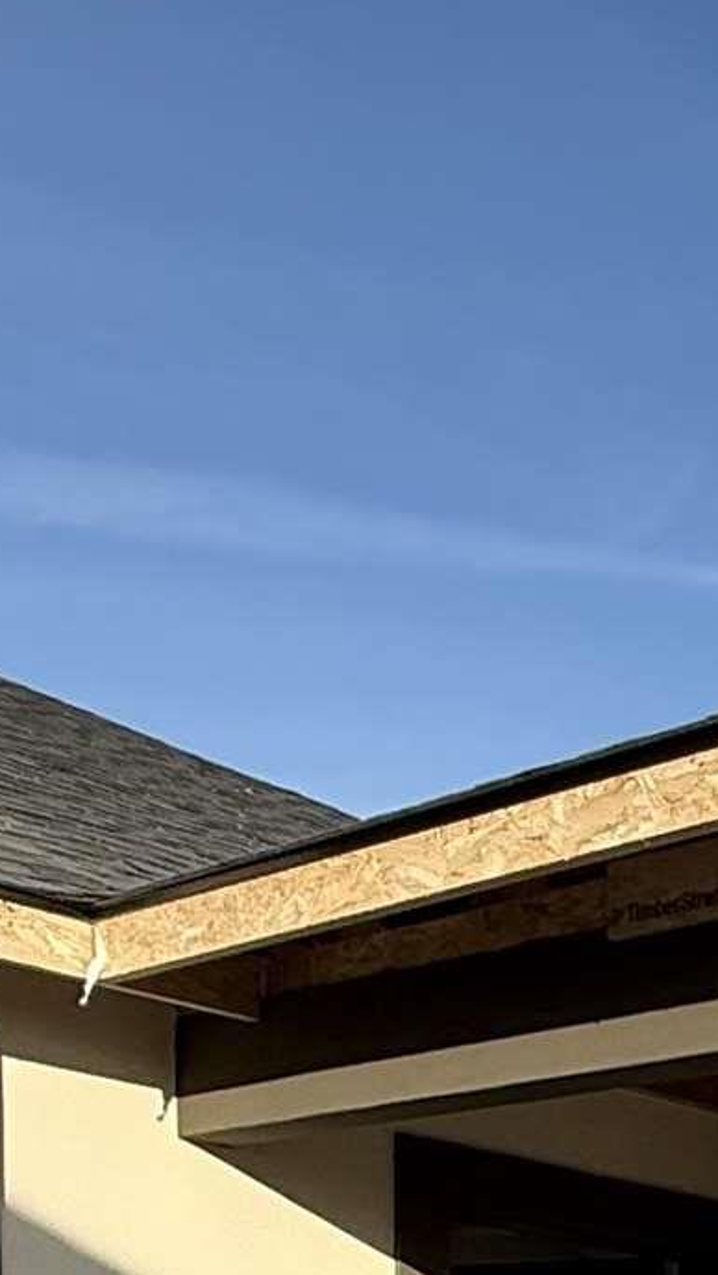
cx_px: 1201
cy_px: 1934
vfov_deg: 24.1
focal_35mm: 68
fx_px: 2300
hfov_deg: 15.7
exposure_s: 1/2237
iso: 50
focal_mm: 2.22
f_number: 2.2
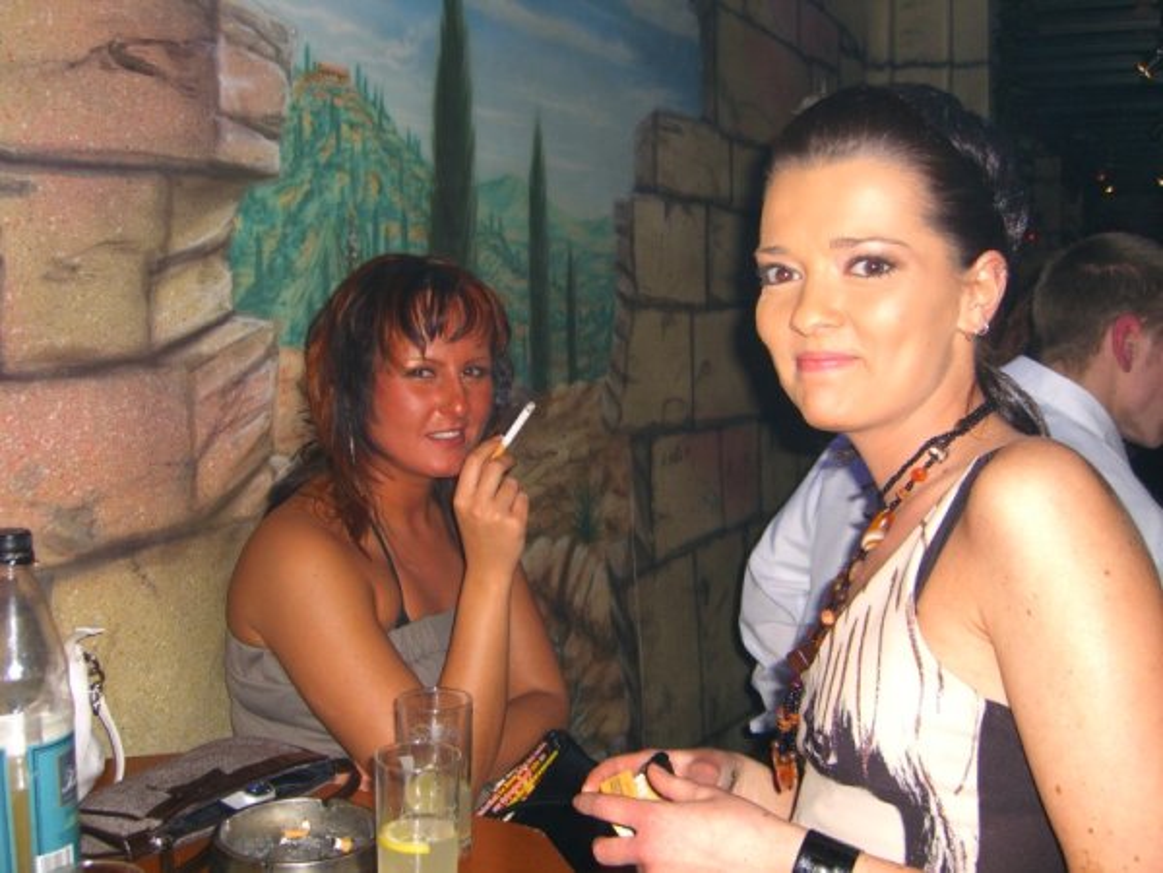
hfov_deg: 49.0
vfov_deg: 37.7
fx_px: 1277
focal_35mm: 38
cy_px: 436
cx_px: 582
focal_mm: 7.9
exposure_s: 1/60
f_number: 2.8
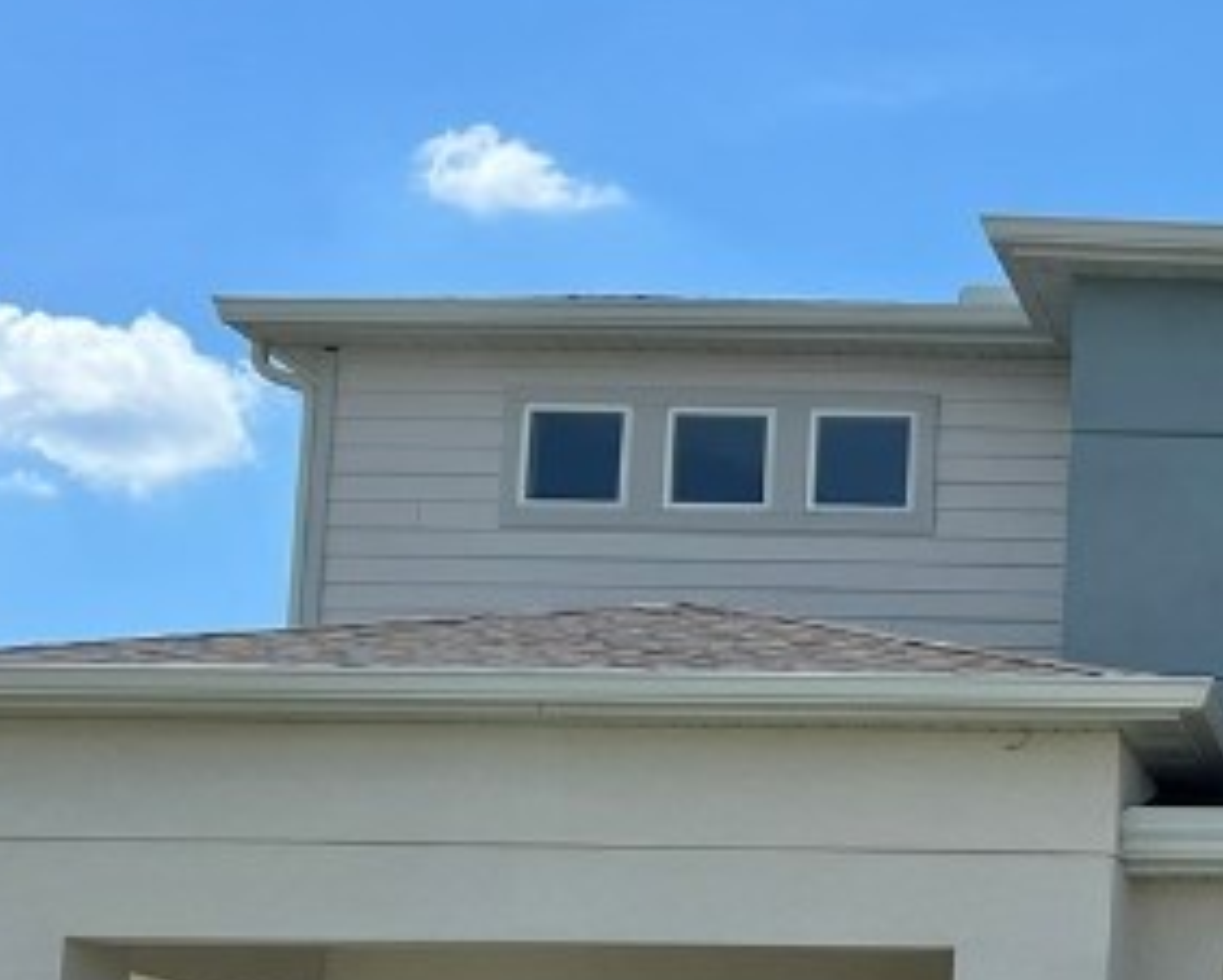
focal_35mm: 92
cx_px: 1609
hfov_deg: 19.2
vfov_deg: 16.6
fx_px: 3332
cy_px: 798
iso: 50
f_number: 1.5
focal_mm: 5.7
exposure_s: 1/6211
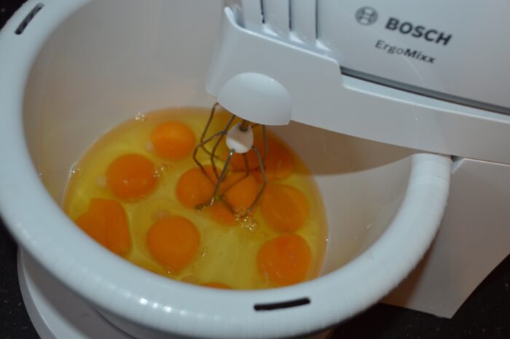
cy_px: 170
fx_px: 594
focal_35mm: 42
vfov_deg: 31.8
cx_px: 255
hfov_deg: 46.4
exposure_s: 1/60
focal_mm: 28
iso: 400
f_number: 4.5
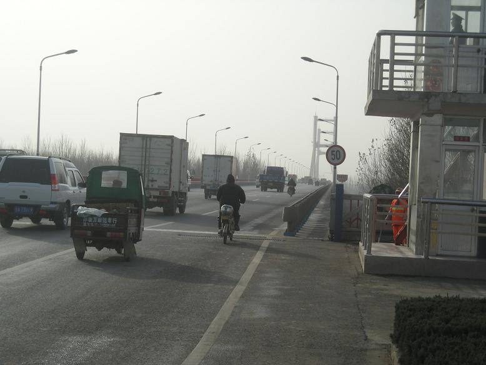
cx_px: 243
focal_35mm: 94
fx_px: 1320
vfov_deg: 15.7
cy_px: 182
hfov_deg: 20.9
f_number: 4.4
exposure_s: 1/480
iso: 50
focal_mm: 15.3
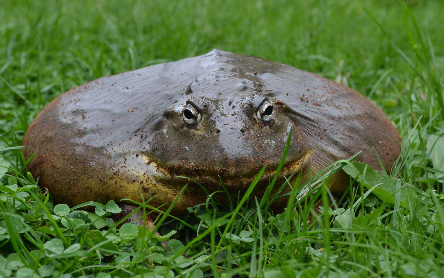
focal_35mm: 62
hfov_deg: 33.0
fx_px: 750
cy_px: 131
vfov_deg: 21.0
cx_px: 224
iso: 400
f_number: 8
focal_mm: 40
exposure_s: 1/125
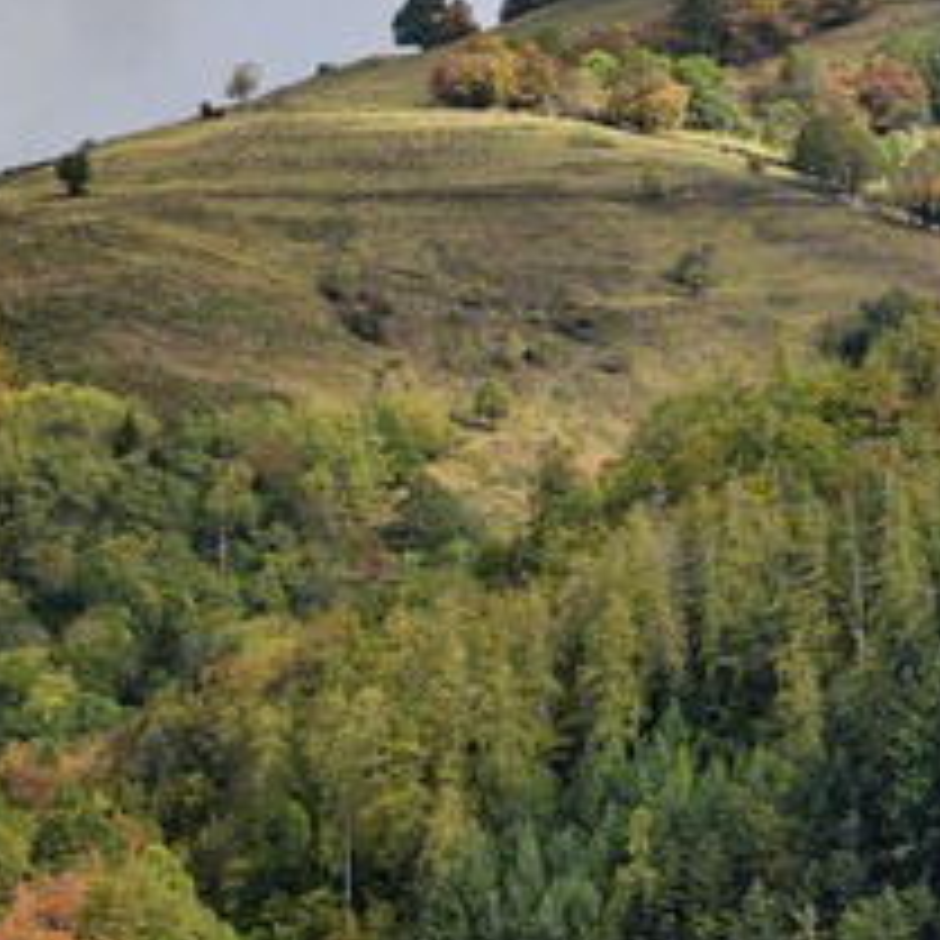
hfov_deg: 5.1
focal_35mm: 341
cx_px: 171
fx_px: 10476
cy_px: 436
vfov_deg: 5.1
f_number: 8
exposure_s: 1/250
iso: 200
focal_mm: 200
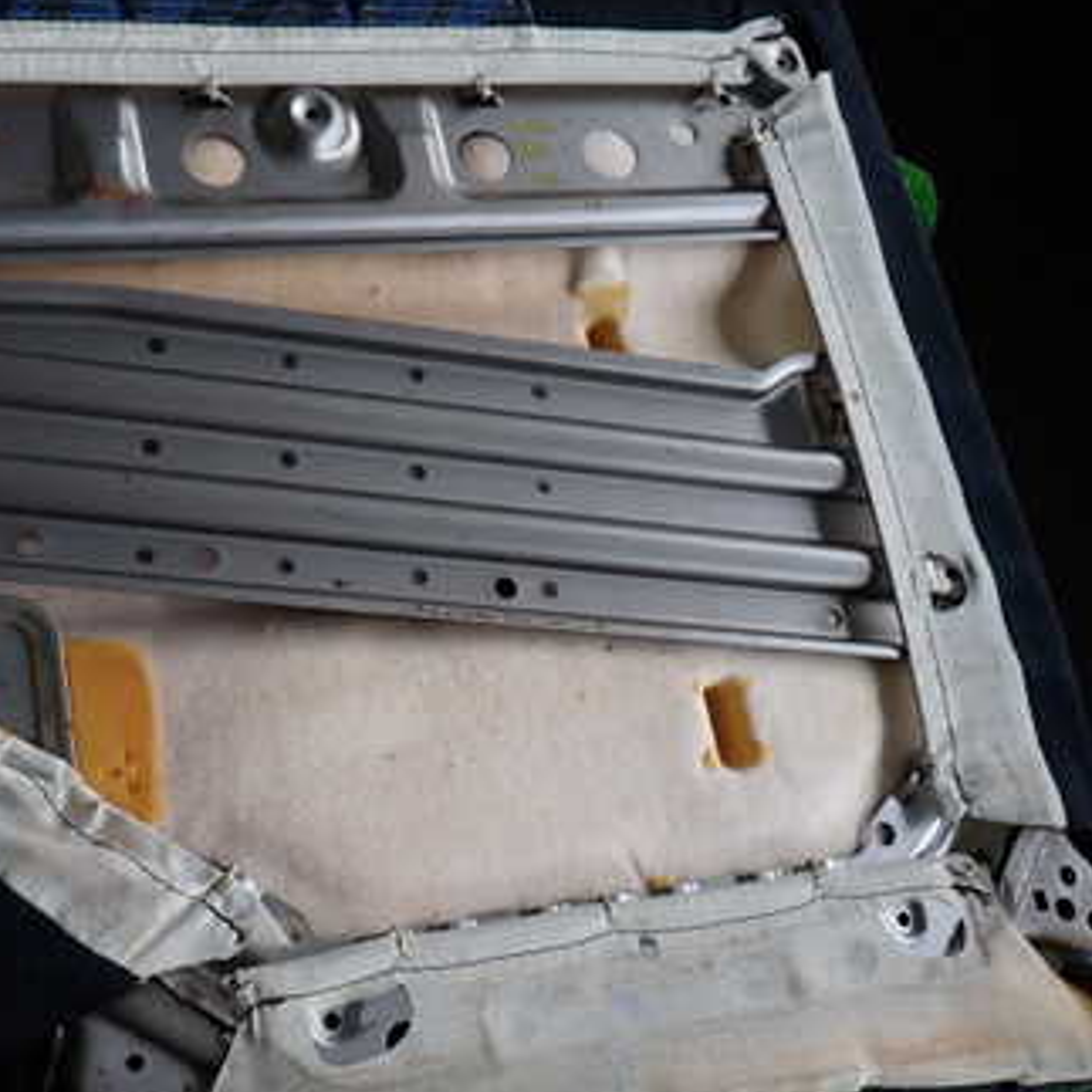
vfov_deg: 40.9
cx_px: 328
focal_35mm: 41
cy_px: 581
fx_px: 1463
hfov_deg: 40.2
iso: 100
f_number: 2
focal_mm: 4.5
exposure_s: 1/100
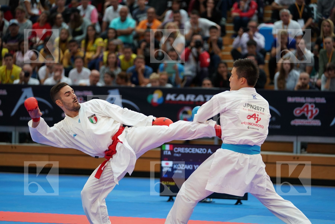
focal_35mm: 137
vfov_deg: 10.0
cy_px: 112
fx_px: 1275
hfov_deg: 15.0
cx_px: 168
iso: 1600
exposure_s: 1/1000
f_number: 2.8
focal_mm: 137
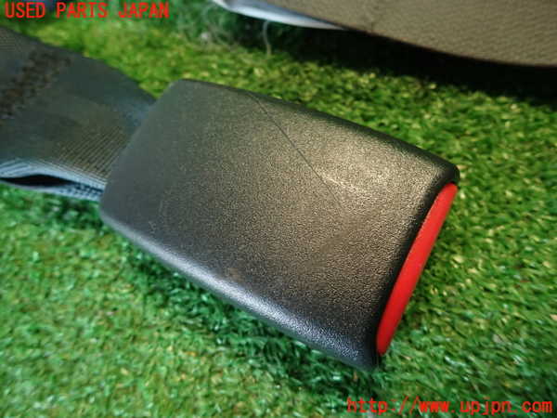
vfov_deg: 54.9
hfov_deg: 69.4
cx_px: 278
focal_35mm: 25
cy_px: 209
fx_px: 402
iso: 250
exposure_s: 1/30
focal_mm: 4.5
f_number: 2
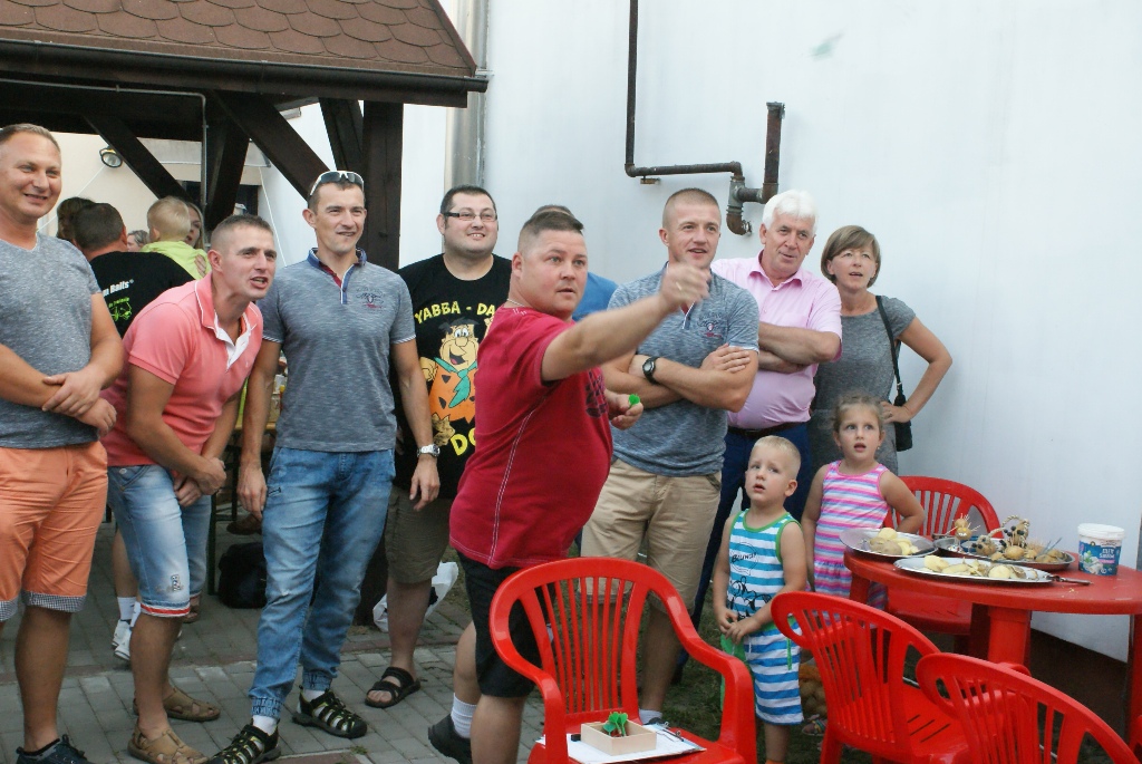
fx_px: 1429
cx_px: 571
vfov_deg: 29.9
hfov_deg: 43.6
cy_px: 382
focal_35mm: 45
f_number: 11
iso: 1600
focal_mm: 30
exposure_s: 1/100
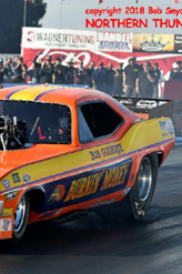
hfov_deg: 8.0
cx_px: -3
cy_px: 133
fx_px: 1293
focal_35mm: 170
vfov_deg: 12.1
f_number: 5.6
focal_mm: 70
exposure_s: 1/2000
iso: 160
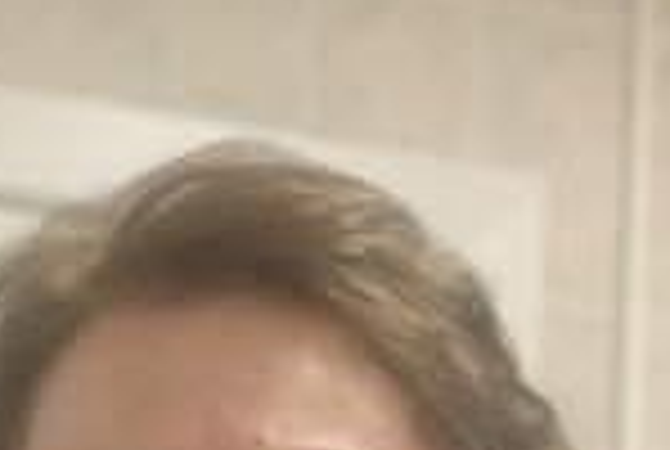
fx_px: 1436
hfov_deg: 25.7
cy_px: 576
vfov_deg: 16.8
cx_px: 119
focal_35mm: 77
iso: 125
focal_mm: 2.87
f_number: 2.2
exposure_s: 1/44
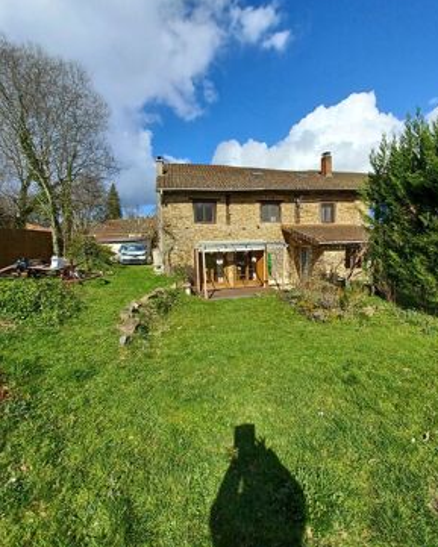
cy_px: 261
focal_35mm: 15
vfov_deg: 96.7
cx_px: 241
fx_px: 243
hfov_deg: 83.8
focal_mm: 1.42
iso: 40
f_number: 2.2
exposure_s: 1/1645
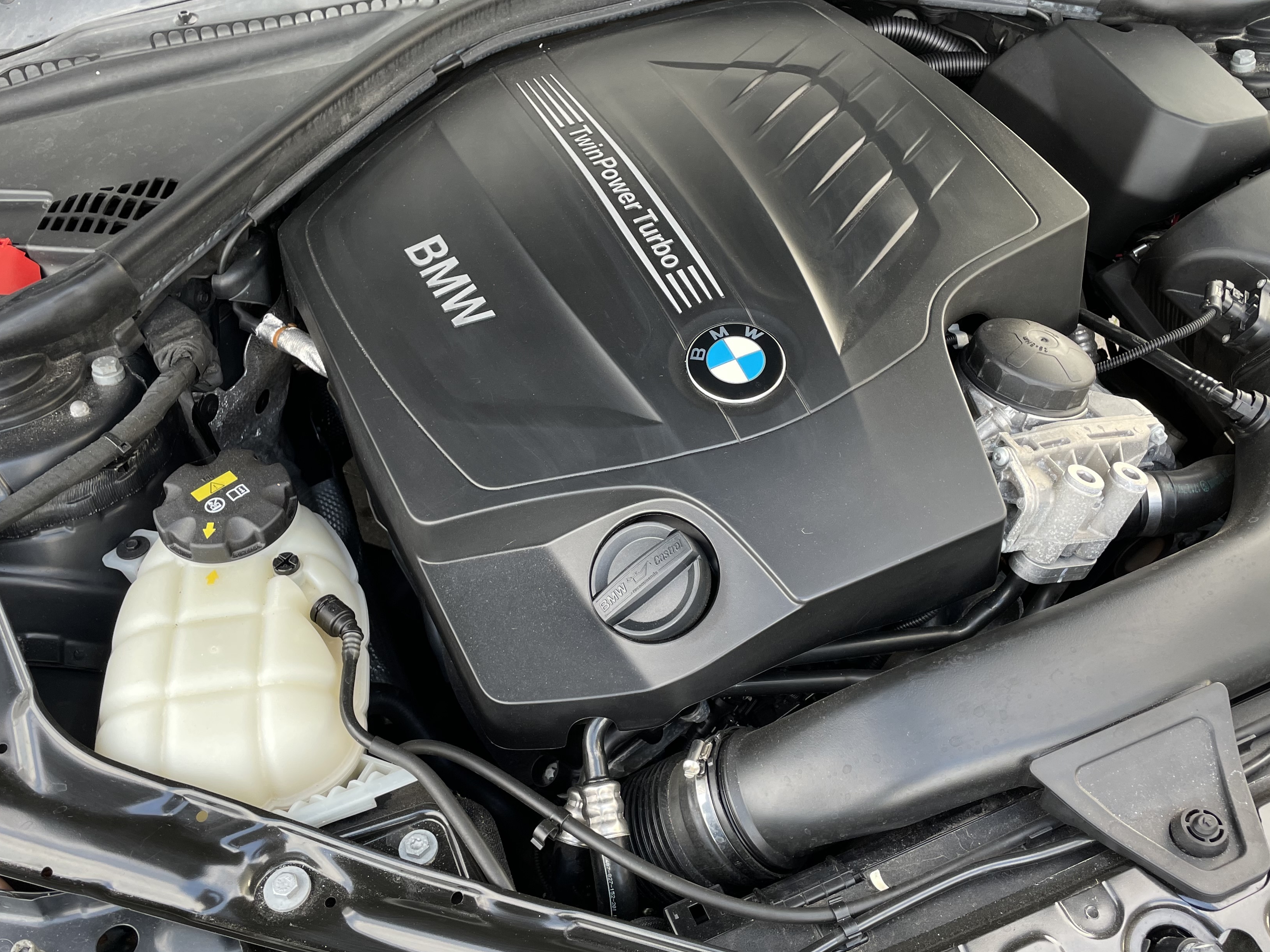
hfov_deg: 56.8
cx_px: 647
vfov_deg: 44.1
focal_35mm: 32
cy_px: 510
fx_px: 1174
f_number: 1.6
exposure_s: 1/121
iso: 64
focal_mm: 4.2
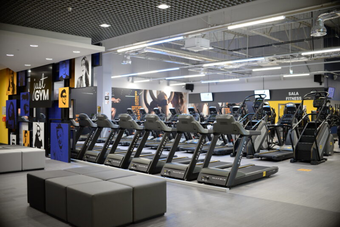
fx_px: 331
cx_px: 170
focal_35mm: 35
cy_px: 114
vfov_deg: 37.9
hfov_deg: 54.4
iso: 1600
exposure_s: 1/125
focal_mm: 35
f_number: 3.2
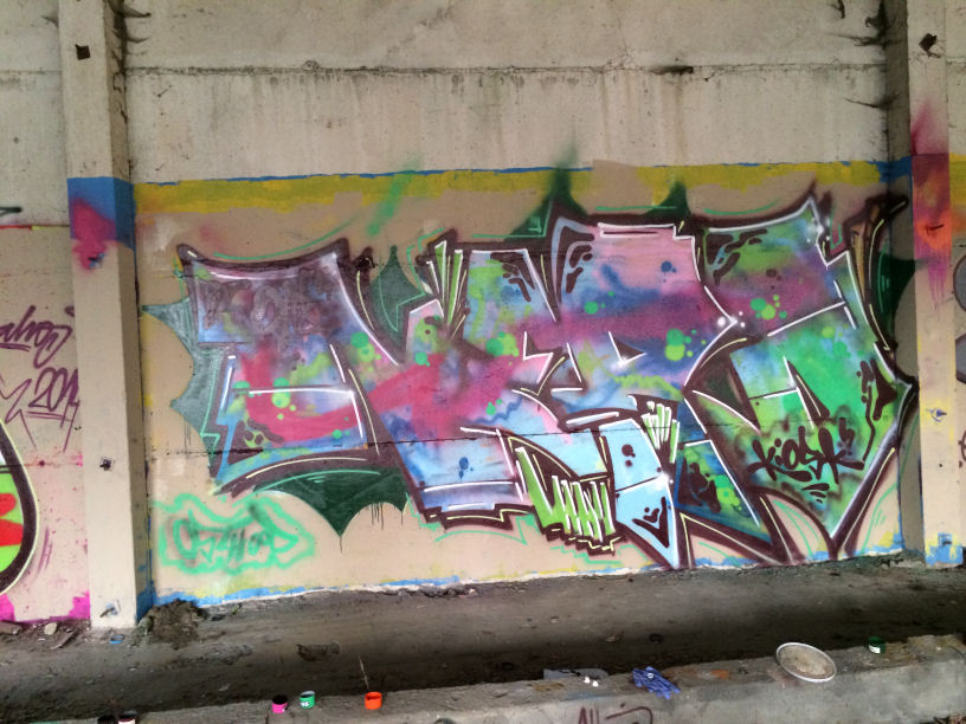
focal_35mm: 30
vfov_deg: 46.8
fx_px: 837
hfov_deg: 60.0
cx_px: 483
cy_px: 362
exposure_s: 1/17
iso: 320
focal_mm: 4.12
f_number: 2.2
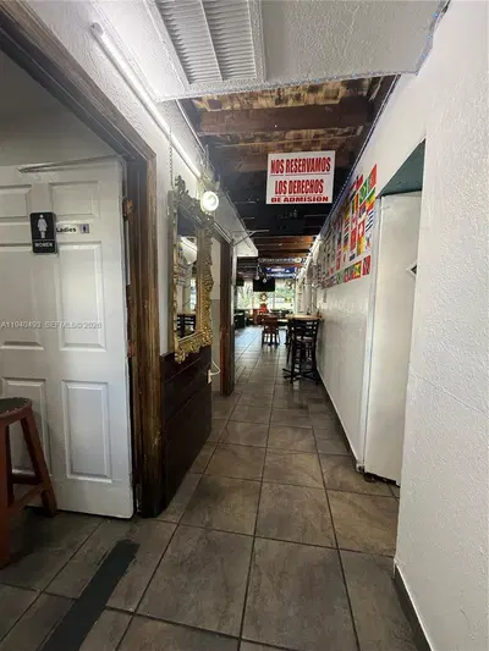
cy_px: 326
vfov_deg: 102.1
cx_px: 244
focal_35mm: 14
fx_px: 264
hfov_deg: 85.7
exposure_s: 1/120
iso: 250
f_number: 2.2
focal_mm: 2.22
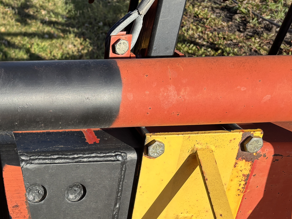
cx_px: 2
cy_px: 213
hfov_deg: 33.2
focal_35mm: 53
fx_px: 447
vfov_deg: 26.2
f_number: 1.6
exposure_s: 1/1263
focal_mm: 5.96
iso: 50
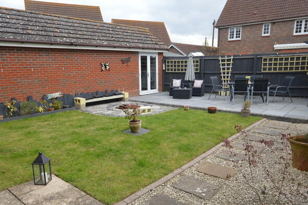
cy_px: 118
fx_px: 222
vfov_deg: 49.3
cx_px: 146
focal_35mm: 26
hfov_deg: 69.4
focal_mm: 10
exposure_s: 1/125
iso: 100
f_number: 5.6
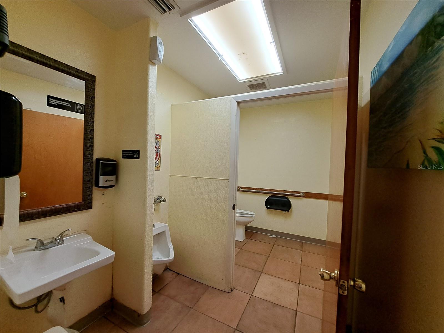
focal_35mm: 13
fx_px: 167
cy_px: 166
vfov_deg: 89.9
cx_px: 222
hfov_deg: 106.2
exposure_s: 1/40
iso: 64
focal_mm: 1.74
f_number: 2.2
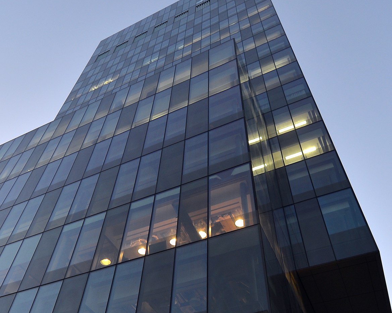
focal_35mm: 31
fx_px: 360
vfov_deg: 46.3
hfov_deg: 57.1
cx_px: 184
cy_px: 210
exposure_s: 1/25
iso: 250
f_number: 2.8
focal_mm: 14
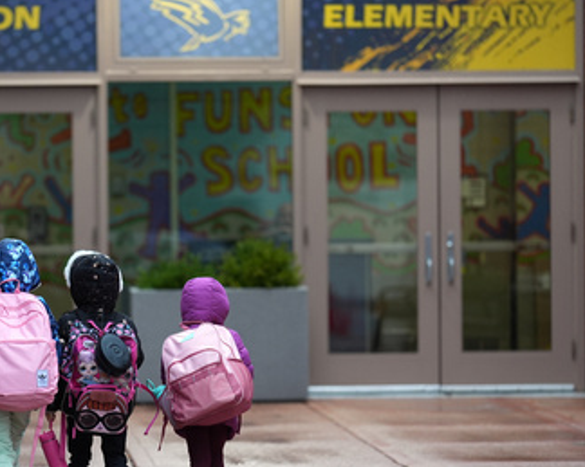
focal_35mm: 200
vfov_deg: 7.7
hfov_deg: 9.6
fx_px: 3462
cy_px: 257
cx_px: 182
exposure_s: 1/1000
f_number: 1.8
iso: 1000
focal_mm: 135
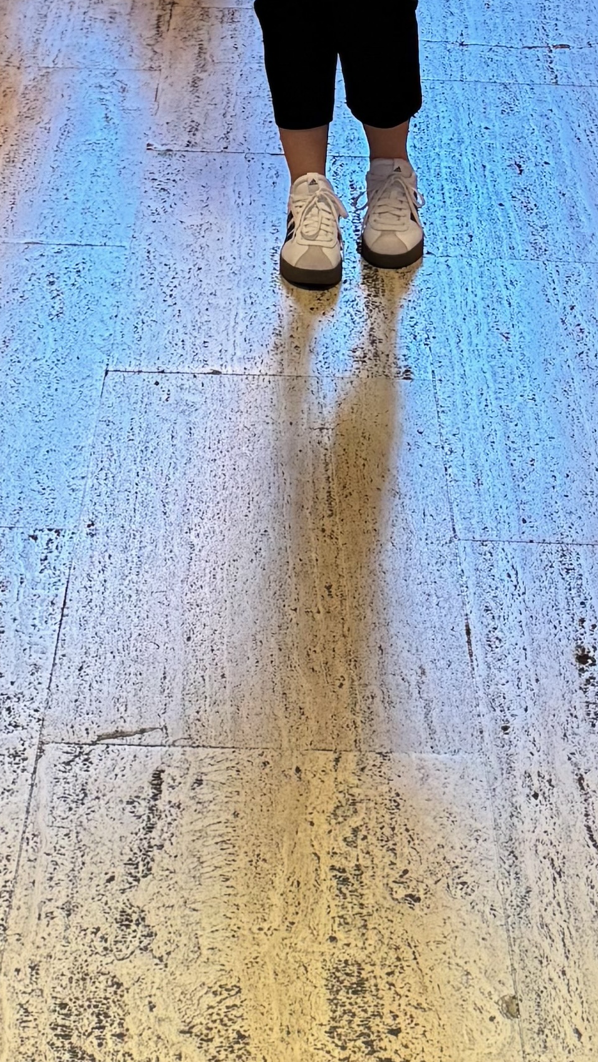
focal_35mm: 88
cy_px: -494
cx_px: 243
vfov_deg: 20.9
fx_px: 2480
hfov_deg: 13.7
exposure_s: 1/60
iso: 320
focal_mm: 6.76
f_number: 1.78
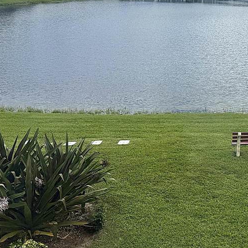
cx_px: 288
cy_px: 76
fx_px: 446
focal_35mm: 55
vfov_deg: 30.8
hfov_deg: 27.7
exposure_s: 1/8130
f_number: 1.78
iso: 80
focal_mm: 6.76
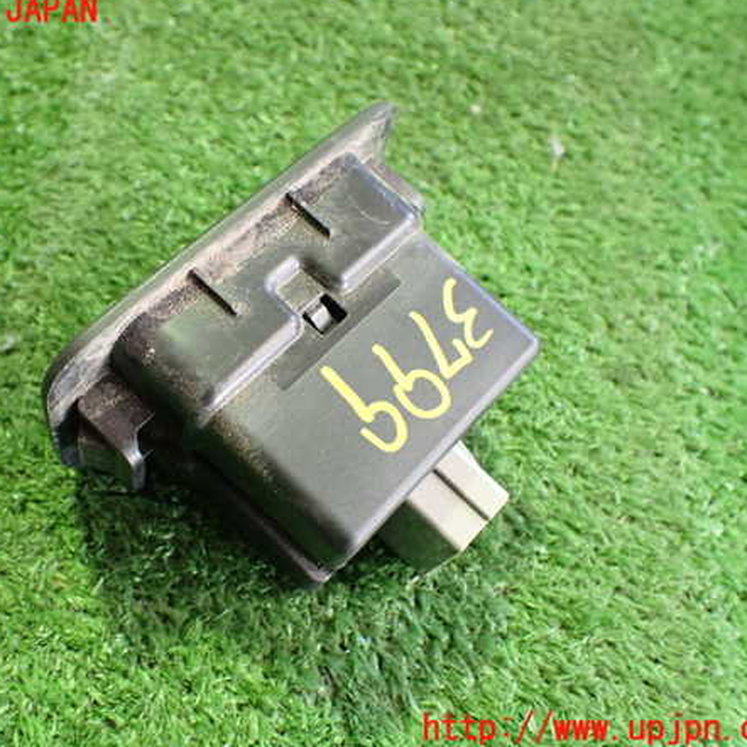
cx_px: 297
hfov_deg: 45.8
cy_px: 370
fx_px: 879
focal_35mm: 36
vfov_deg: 46.0
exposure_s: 1/30
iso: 800
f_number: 2.3
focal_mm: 5.4
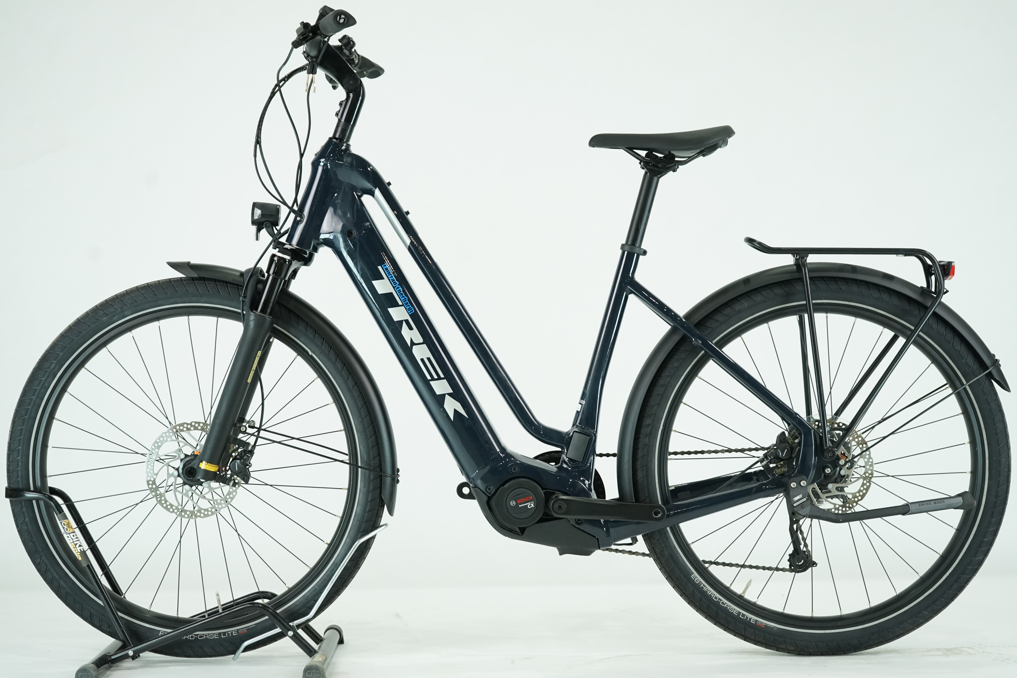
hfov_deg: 32.9
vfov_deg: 22.3
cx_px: 508
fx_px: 1723
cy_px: 339
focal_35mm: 61
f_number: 5.6
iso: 1600
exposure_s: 1/200
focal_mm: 61
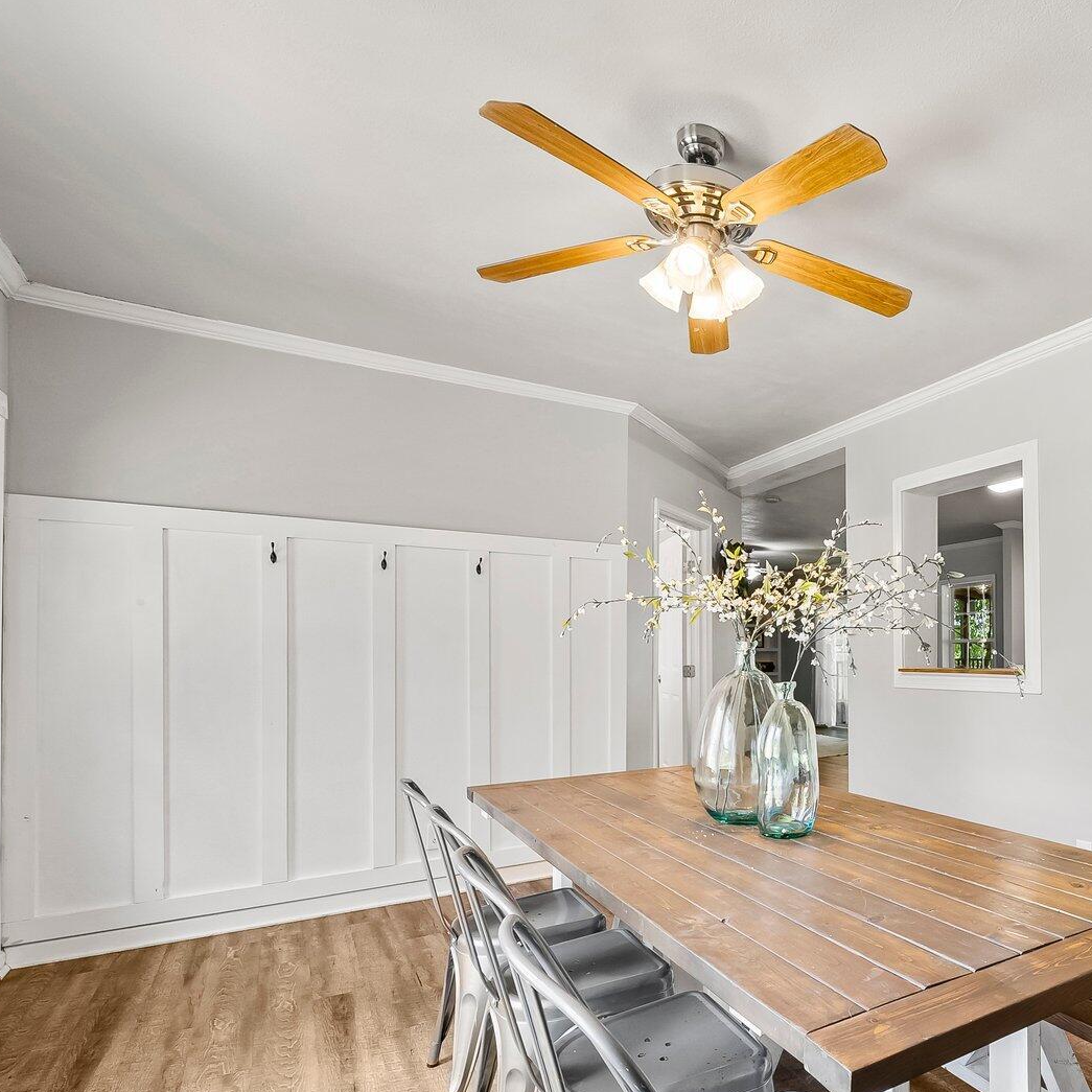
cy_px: 641
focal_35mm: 20
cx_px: 872
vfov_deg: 74.2
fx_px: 714
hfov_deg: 67.8
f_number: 9
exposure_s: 1/1.67
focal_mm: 12
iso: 400
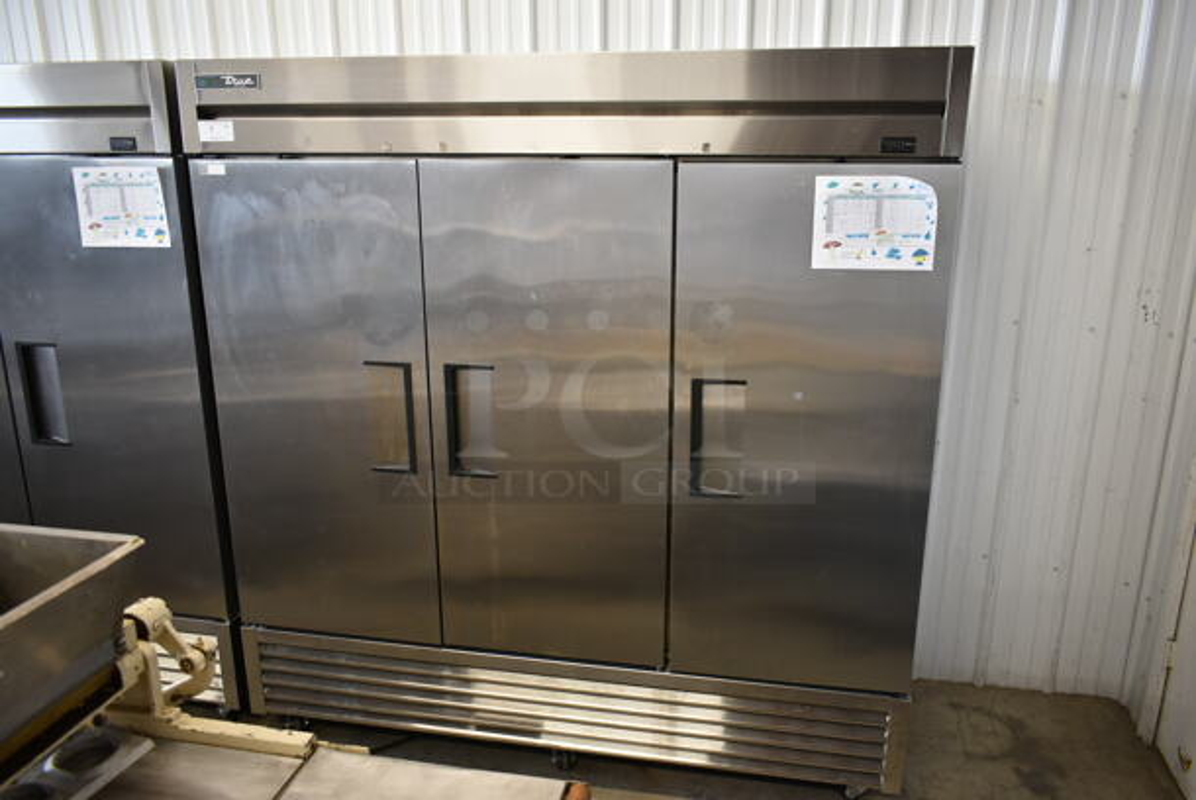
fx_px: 898
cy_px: 400
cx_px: 598
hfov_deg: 67.3
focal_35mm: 27
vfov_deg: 48.0
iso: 450
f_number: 3.5
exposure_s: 1/30
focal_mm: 18
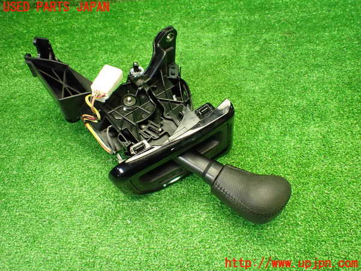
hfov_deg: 60.0
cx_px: 180
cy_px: 136
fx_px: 313
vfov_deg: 46.8
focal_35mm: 30
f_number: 2.3
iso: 800
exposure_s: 1/100
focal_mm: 5.4
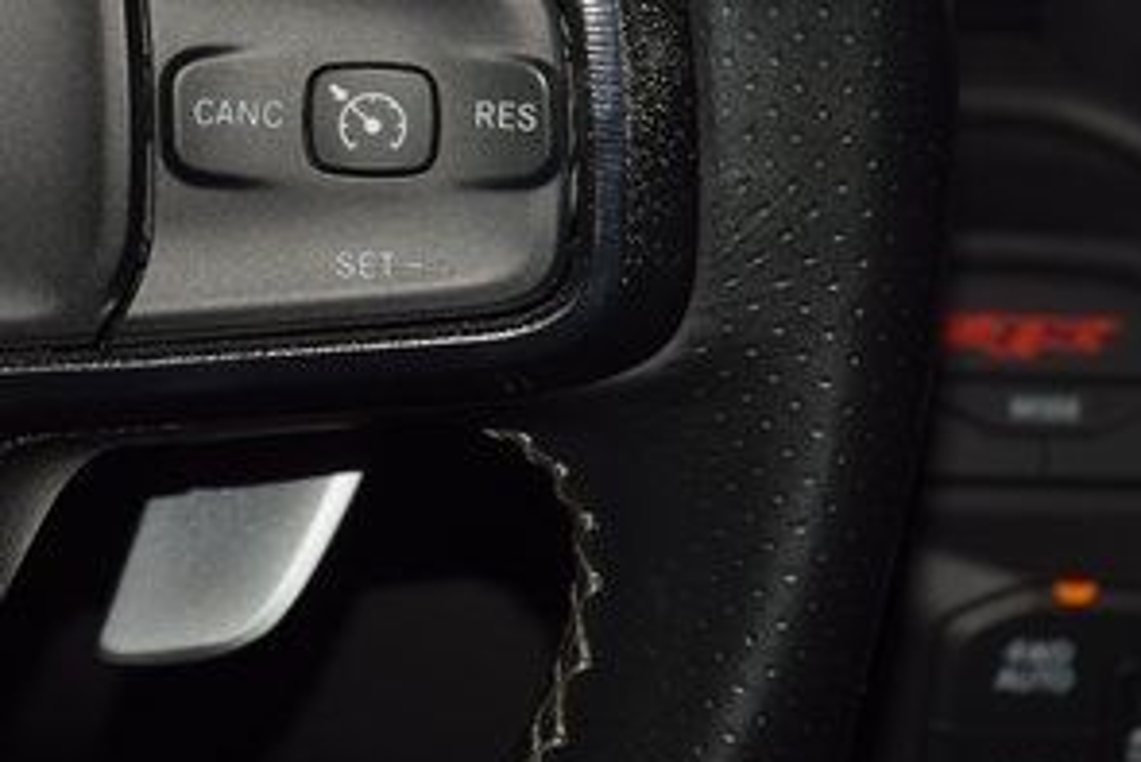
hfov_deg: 9.0
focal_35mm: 228
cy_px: 21
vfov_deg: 6.0
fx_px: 7230
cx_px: 124
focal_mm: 70
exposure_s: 1/125
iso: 100
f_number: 8
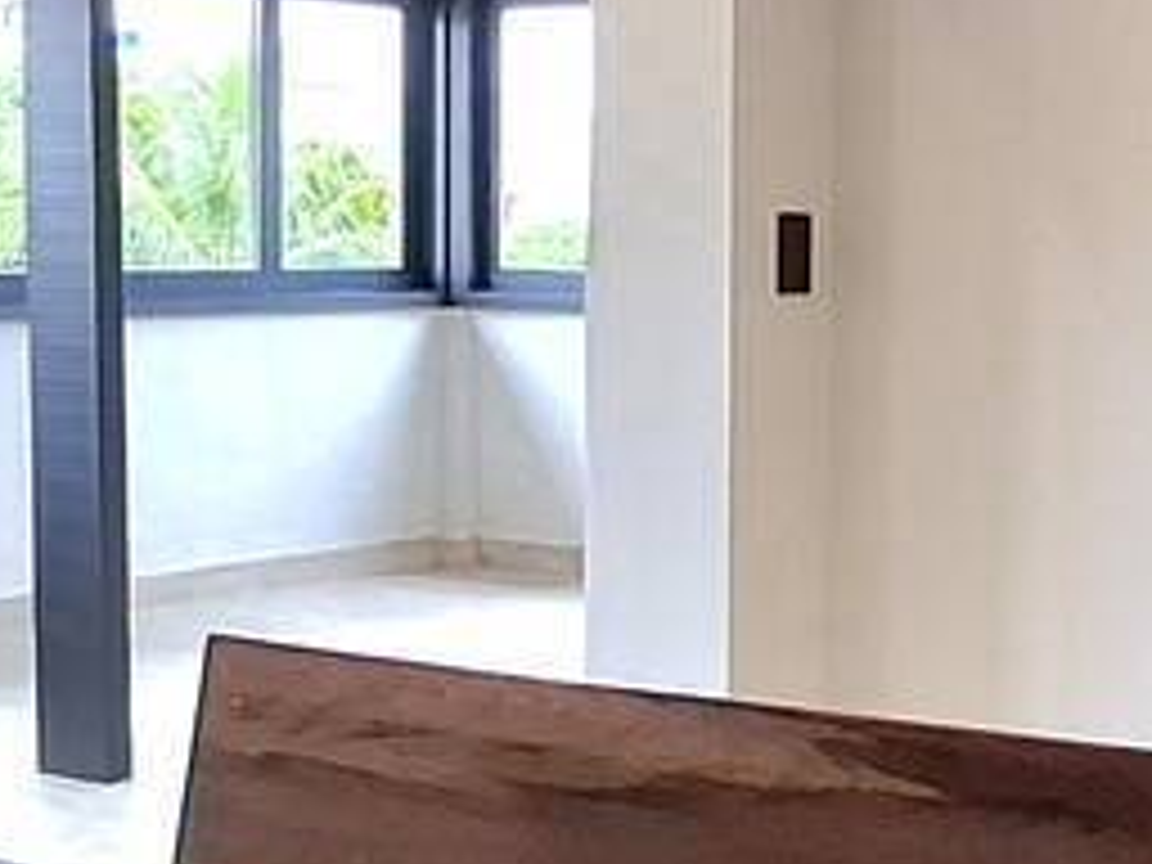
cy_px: 378
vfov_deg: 20.2
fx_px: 2429
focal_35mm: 73
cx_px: 770
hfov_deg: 26.5
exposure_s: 1/60.2
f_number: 2.2
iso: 40
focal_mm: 1.74
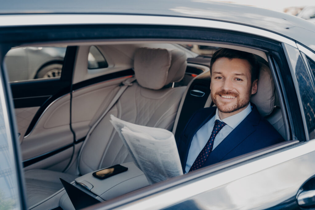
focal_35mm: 47
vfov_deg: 28.7
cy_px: 105
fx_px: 411
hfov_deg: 41.9
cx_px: 158
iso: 400
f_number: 2.8
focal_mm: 47
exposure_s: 1/320
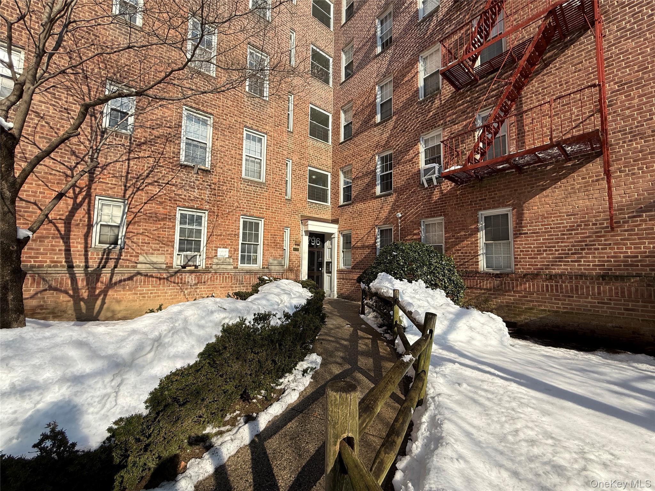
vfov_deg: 85.7
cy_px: 246
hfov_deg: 102.1
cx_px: 328
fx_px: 265
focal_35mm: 14
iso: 64
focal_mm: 2.22
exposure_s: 1/955
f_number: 2.2
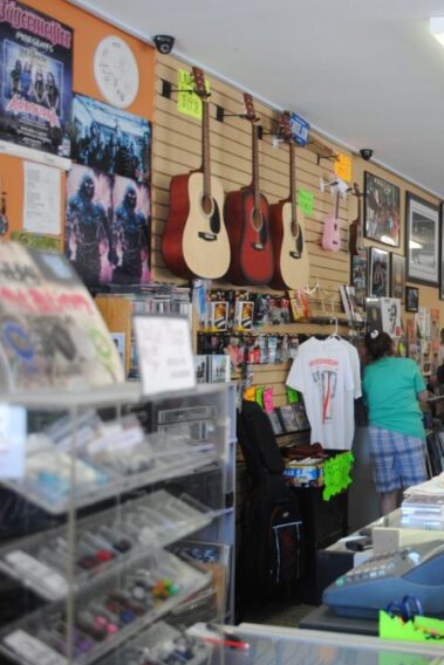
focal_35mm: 50
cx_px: 476
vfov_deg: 39.6
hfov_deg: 25.3
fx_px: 924
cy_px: 335
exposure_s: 1/40
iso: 200
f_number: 3.8
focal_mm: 22
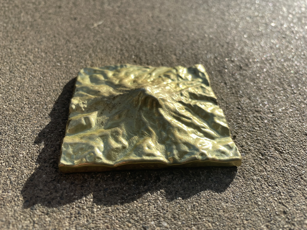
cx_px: 154
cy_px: 115
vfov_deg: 53.1
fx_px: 231
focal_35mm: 26
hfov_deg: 67.3
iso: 32
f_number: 1.6
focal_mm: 4.2
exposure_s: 1/3731
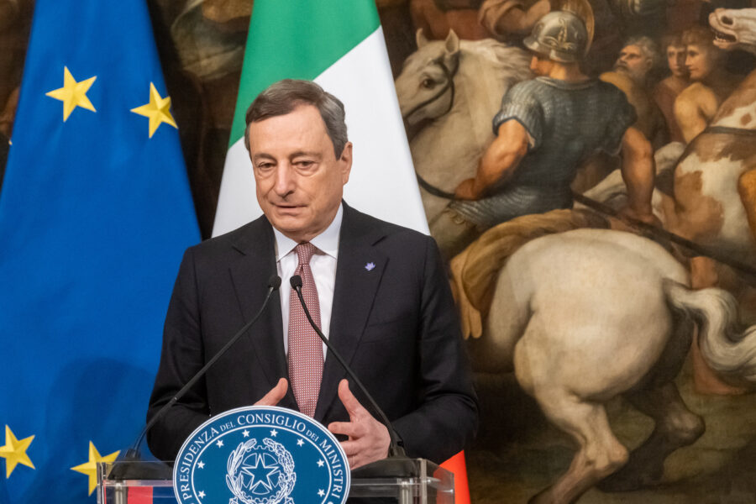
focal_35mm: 142
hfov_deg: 14.4
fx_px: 2982
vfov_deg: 9.7
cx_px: 378
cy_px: 252
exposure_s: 1/320
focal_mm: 94.5
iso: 4000
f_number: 4.5
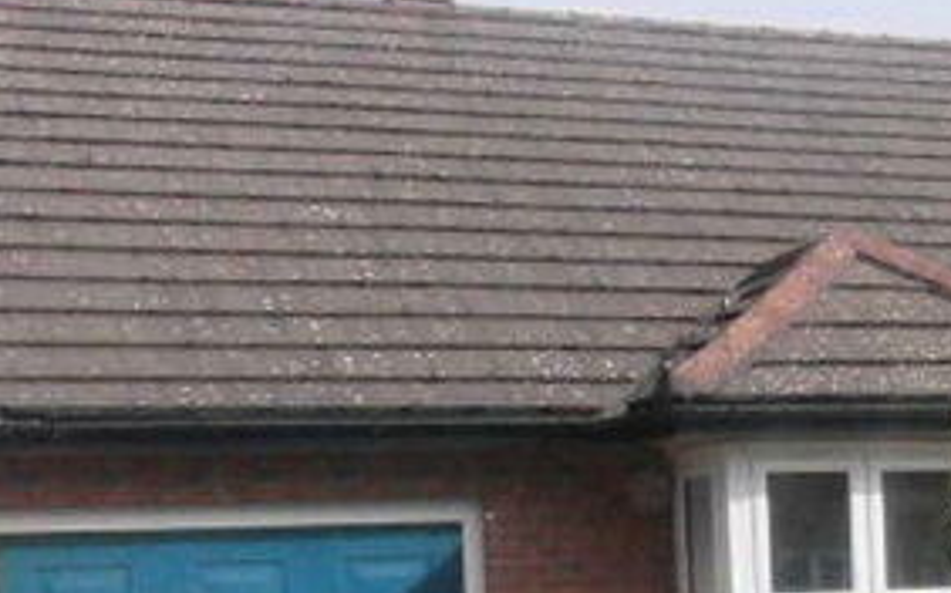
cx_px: 799
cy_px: 568
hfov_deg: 25.6
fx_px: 2047
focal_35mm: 79
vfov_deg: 16.2
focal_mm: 5.36
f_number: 8.9
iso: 800
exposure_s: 1/1250
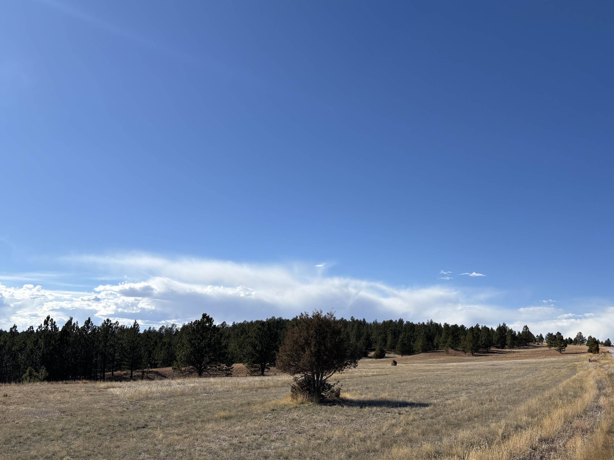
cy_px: 263
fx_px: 550
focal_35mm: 31
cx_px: 325
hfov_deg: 58.3
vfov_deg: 45.3
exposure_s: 1/5618
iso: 50
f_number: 1.6
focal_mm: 5.96
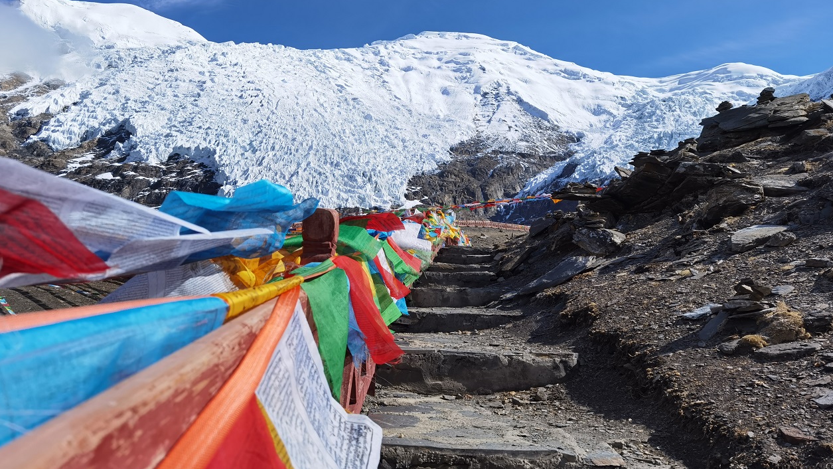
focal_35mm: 30
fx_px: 663
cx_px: 419
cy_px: 156
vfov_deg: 38.5
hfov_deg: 64.3
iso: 50
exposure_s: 1/6369
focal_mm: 6.71
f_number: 1.9
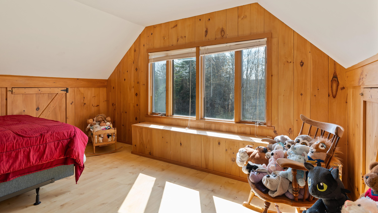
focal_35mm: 20
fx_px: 200
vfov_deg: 55.7
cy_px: 91
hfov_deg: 86.6
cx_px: 188
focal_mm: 19
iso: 100
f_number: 9
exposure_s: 1/2.5
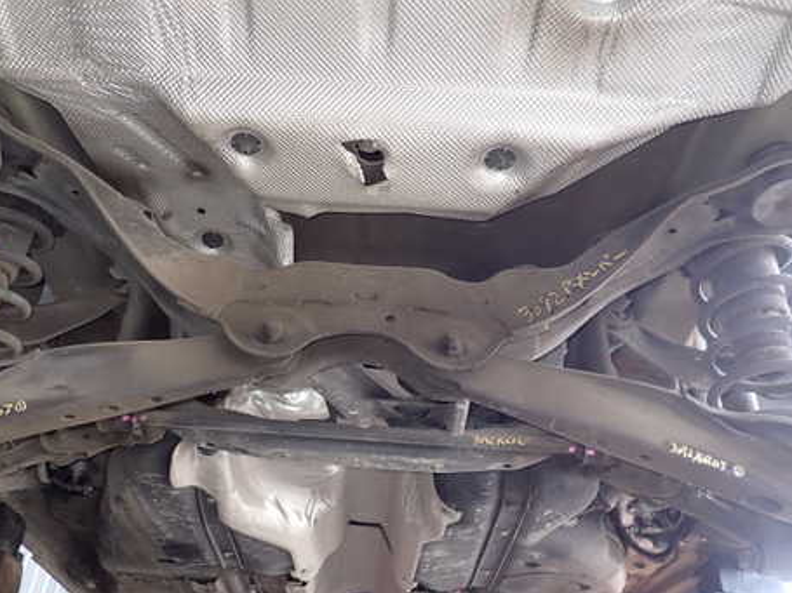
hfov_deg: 55.3
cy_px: 320
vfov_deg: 42.9
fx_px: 755
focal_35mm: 33
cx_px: 367
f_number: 2
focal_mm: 4.5
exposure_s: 1/60
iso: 100
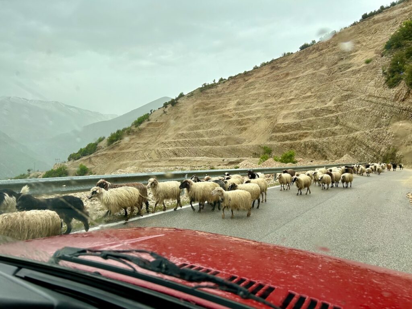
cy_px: 154
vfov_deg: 53.1
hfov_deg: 67.3
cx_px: 206
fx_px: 309
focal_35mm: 26
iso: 50
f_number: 1.5
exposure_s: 1/1575
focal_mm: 5.7
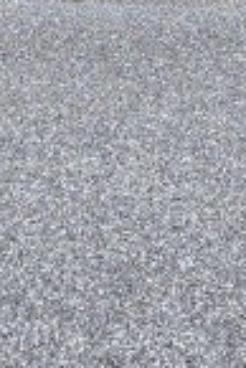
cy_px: -419
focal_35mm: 169
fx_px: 1728
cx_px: -213
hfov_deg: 7.8
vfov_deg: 10.9
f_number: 1.7
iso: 12
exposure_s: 1/215
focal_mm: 6.3
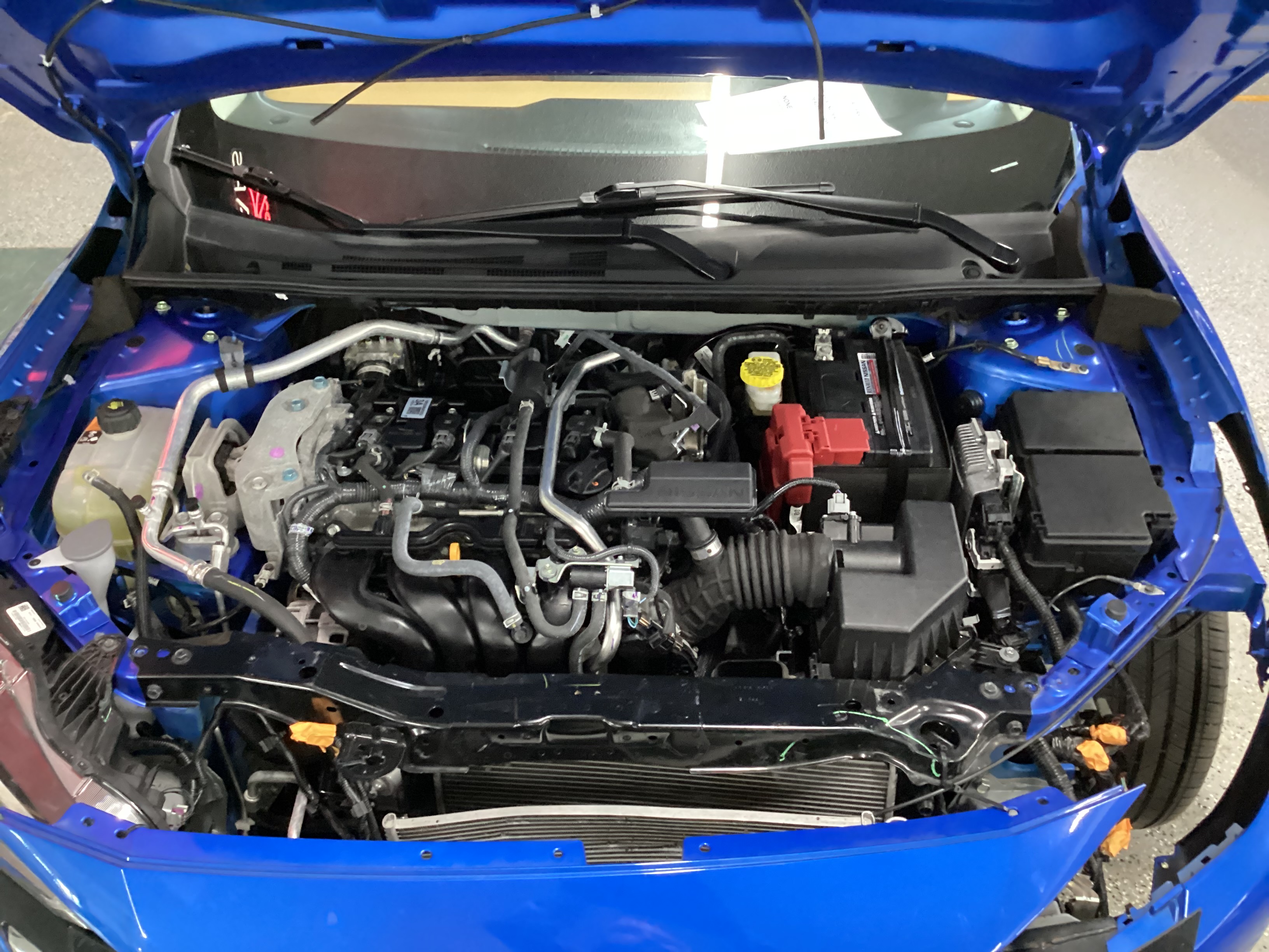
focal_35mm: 31
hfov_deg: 58.4
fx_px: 1136
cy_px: 476
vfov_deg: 45.4
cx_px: 634
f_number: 2.4
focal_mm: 3.3
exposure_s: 1/24
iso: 640
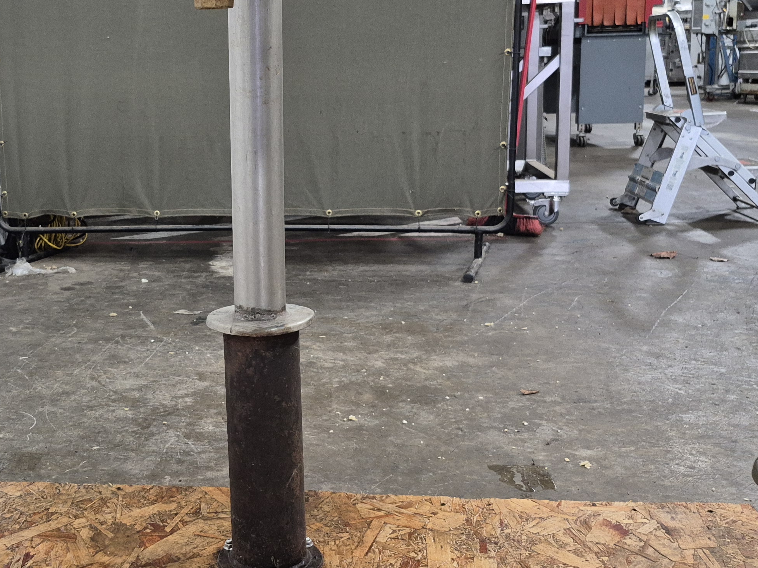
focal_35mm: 47
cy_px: 239
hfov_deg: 39.3
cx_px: 187
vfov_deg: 30.8
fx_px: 1029
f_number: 1.8
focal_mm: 5.4
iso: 640
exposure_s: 1/120
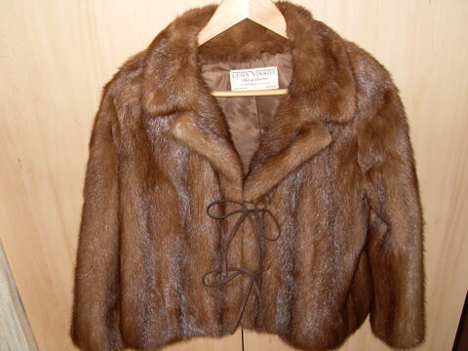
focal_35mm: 35
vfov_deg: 40.7
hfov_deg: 52.6
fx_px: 473
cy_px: 176
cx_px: 234
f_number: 2.8
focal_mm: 6.3
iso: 100
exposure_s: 1/45
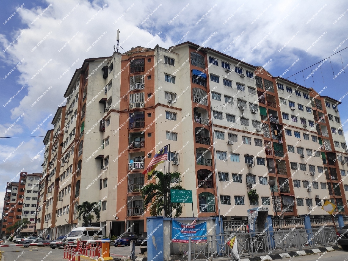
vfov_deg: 66.0
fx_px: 201
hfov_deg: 81.7
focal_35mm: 20
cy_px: 130
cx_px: 174
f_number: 1.9
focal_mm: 3.94
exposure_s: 1/1687
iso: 100
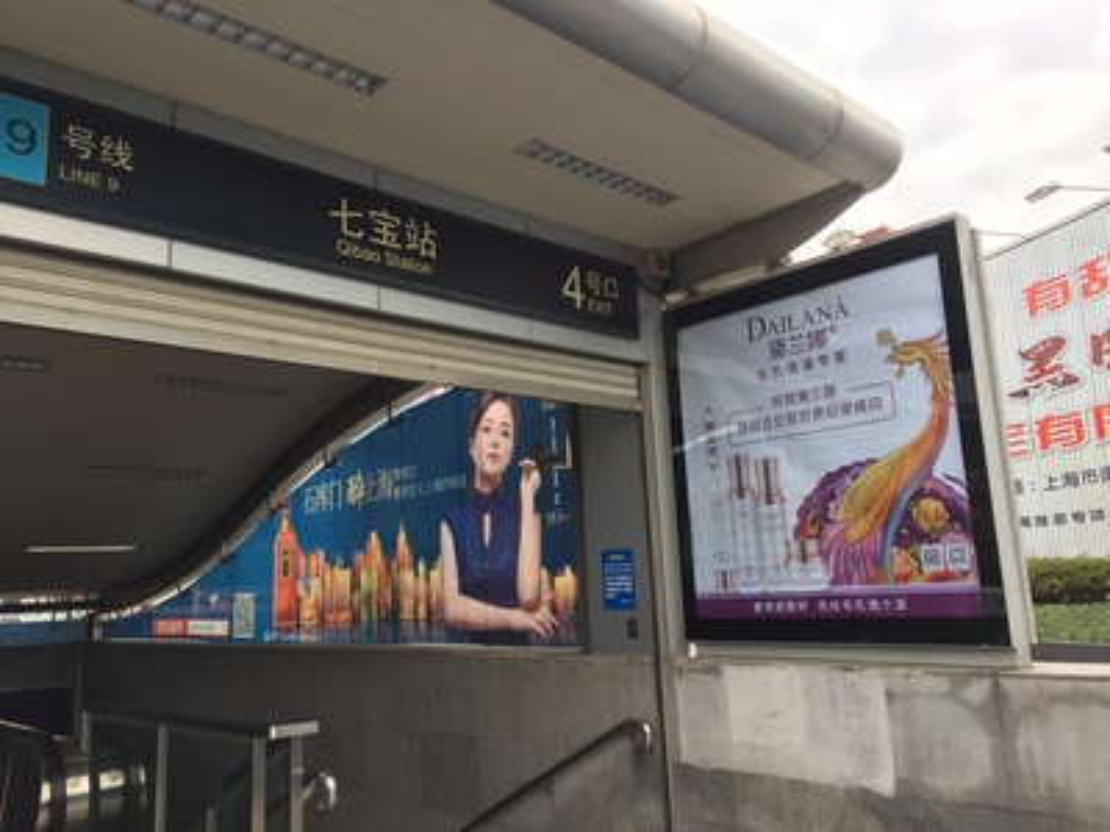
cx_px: 555
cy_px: 416
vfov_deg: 48.2
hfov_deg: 61.7
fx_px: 930
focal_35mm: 29
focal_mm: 4.15
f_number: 2.2
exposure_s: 1/210
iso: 32
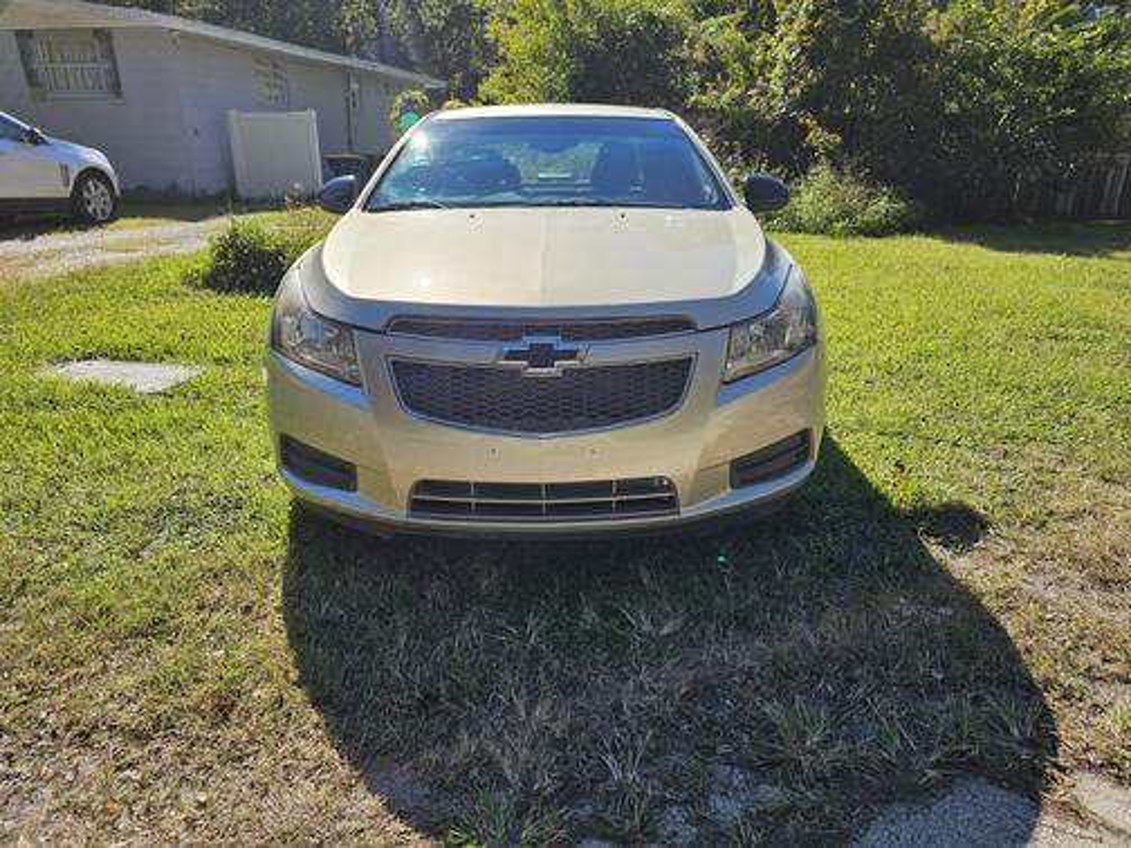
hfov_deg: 73.9
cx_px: 566
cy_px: 424
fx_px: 751
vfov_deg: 58.9
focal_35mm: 23
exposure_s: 1/679
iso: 10
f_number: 1.7
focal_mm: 6.3
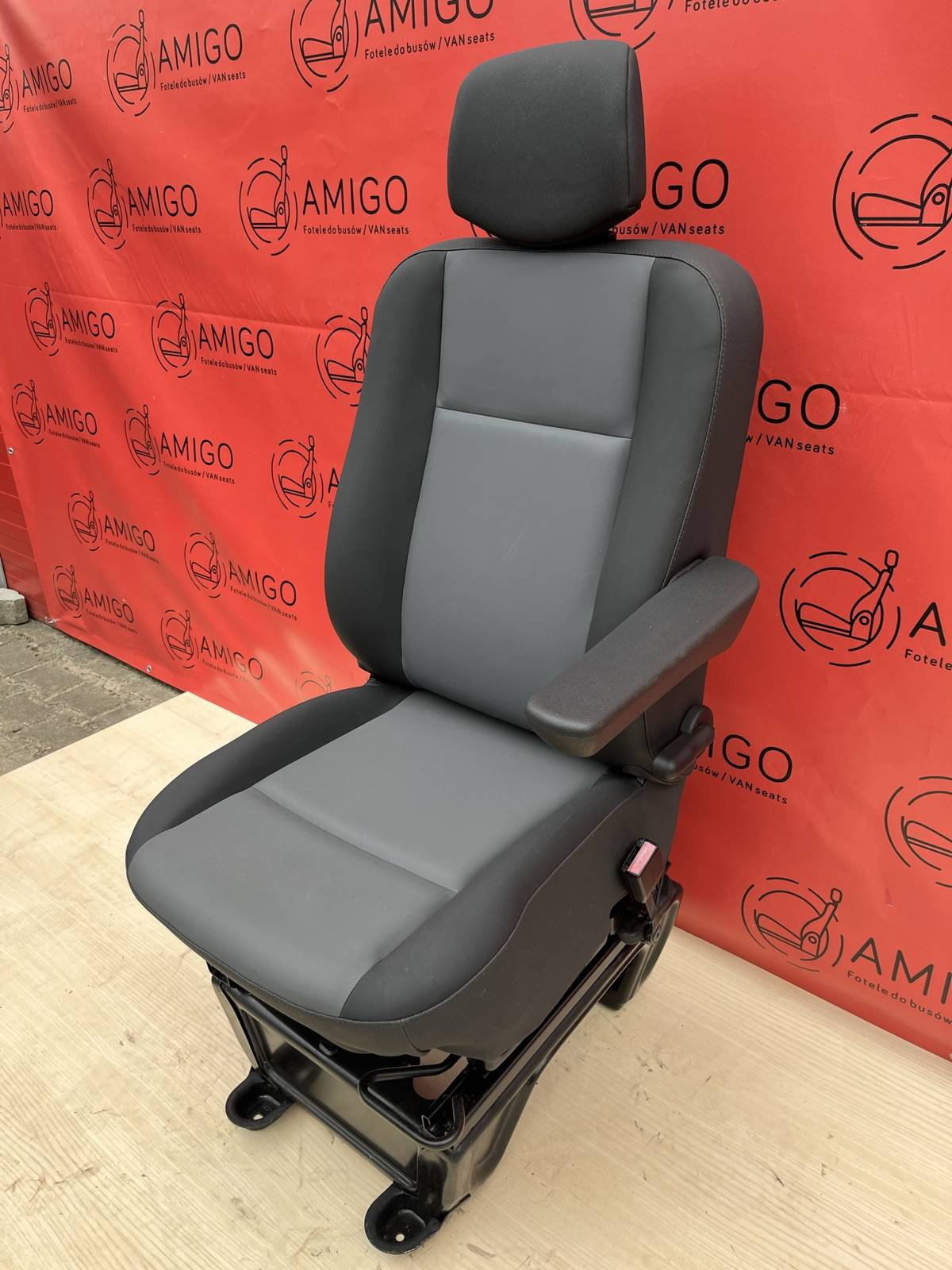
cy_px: 635
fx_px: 953
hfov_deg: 53.1
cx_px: 476
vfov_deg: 67.3
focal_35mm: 26
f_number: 1.6
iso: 50
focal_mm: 5.1
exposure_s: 1/595
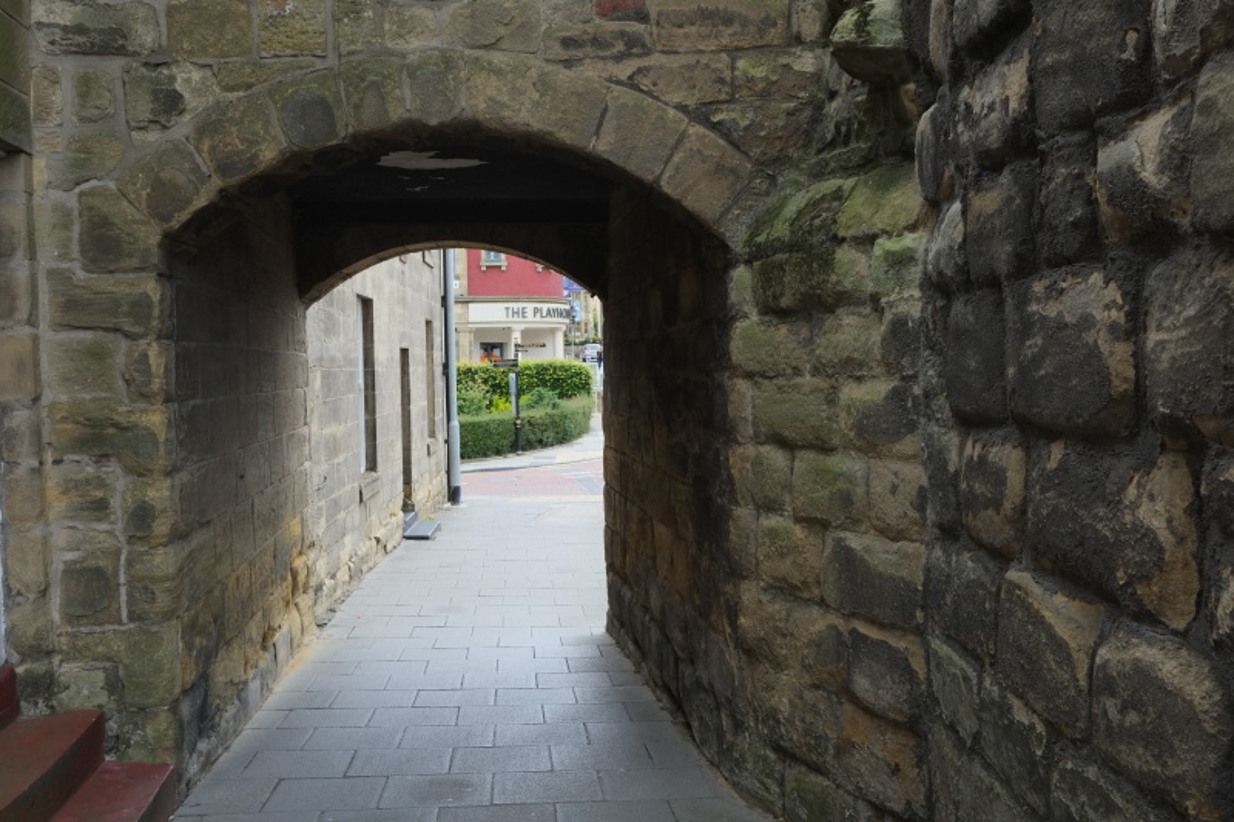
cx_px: 617
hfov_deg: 54.4
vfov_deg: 37.8
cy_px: 411
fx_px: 1199
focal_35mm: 35
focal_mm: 23
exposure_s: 1/350
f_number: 5.6
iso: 800
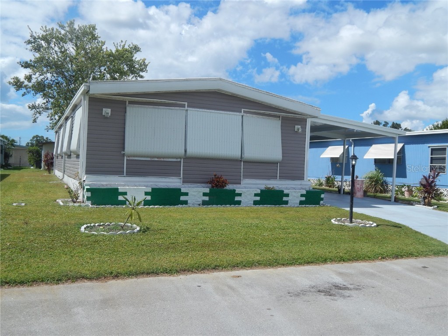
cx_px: 224
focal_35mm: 31
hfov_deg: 58.4
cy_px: 168
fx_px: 401
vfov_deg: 45.4
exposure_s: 1/640
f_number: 6.5
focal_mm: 5.6
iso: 125
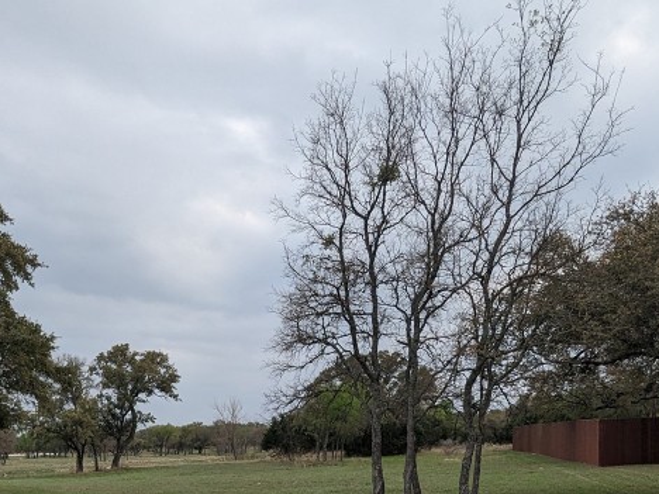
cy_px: 473
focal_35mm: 35
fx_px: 666
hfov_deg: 50.8
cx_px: 179
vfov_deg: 37.2
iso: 49
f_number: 2.2
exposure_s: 1/1056
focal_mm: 2.35
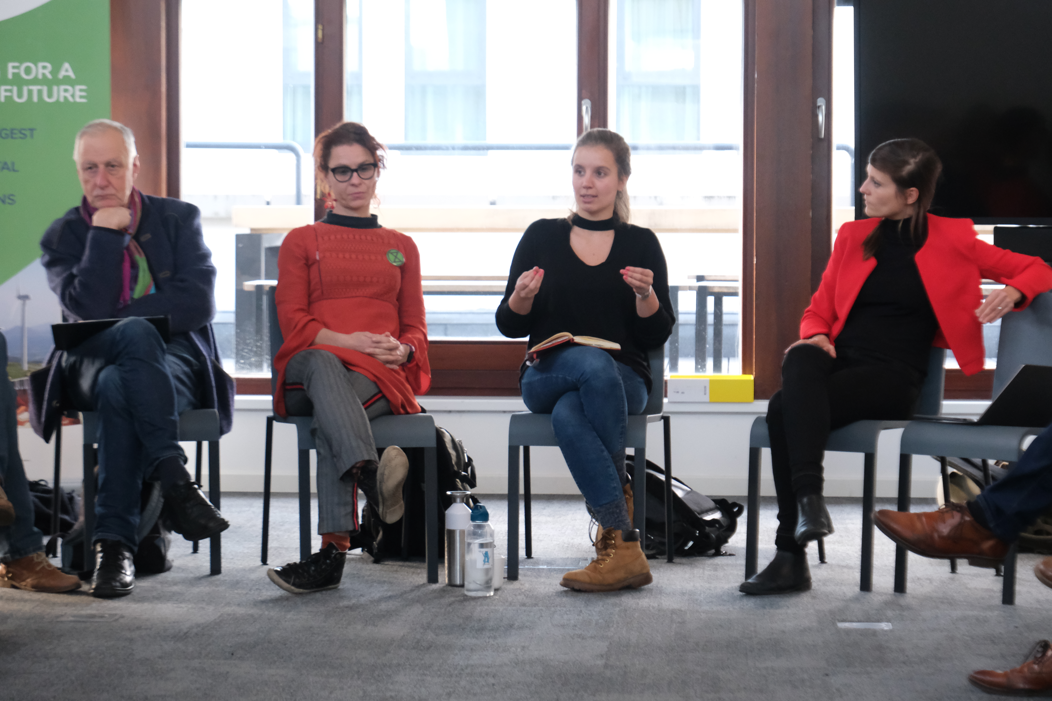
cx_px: 526
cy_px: 350
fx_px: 3068
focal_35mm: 105
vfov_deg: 13.0
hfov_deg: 19.5
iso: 5000
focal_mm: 70.2
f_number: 5.3
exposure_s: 1/85
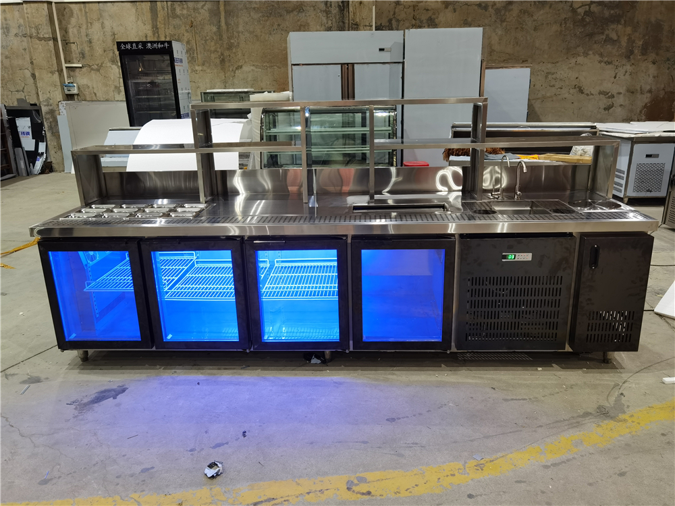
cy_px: 253
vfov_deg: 51.4
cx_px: 338
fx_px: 526
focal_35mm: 27
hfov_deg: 65.3
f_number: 1.9
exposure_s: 1/40
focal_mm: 6.71
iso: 250
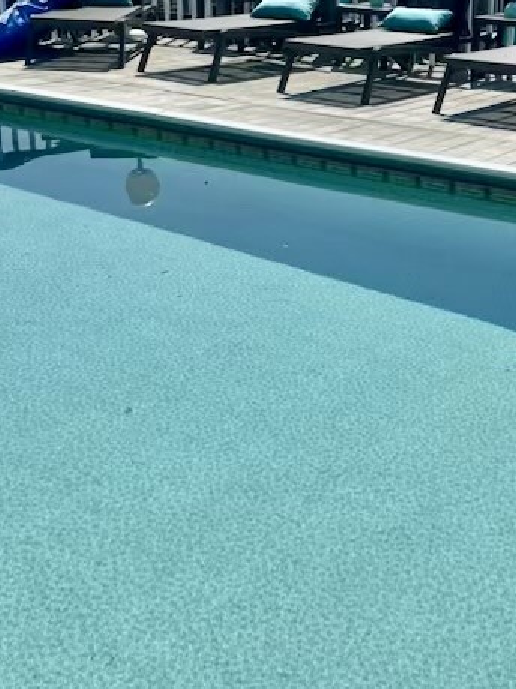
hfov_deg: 24.9
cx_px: 396
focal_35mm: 58
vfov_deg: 33.1
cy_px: 273
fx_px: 1153
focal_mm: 5.1
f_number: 1.6
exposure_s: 1/7353
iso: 50
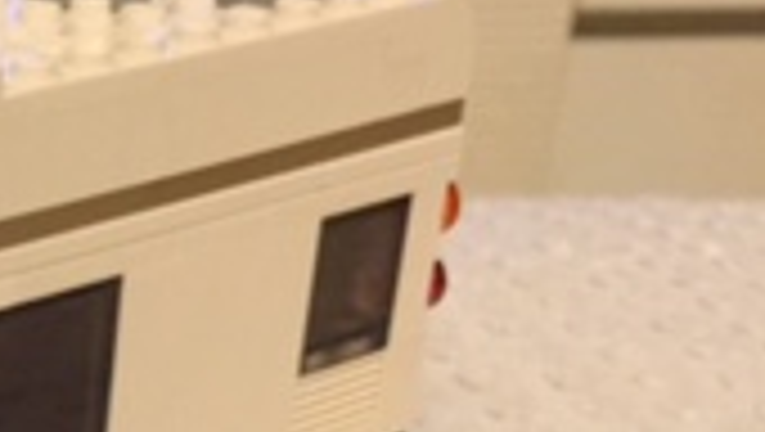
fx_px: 2416
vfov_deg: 9.7
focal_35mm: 119
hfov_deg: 16.7
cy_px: 801
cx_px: -297
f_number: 2.2
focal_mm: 4.15
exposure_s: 1/17
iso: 125
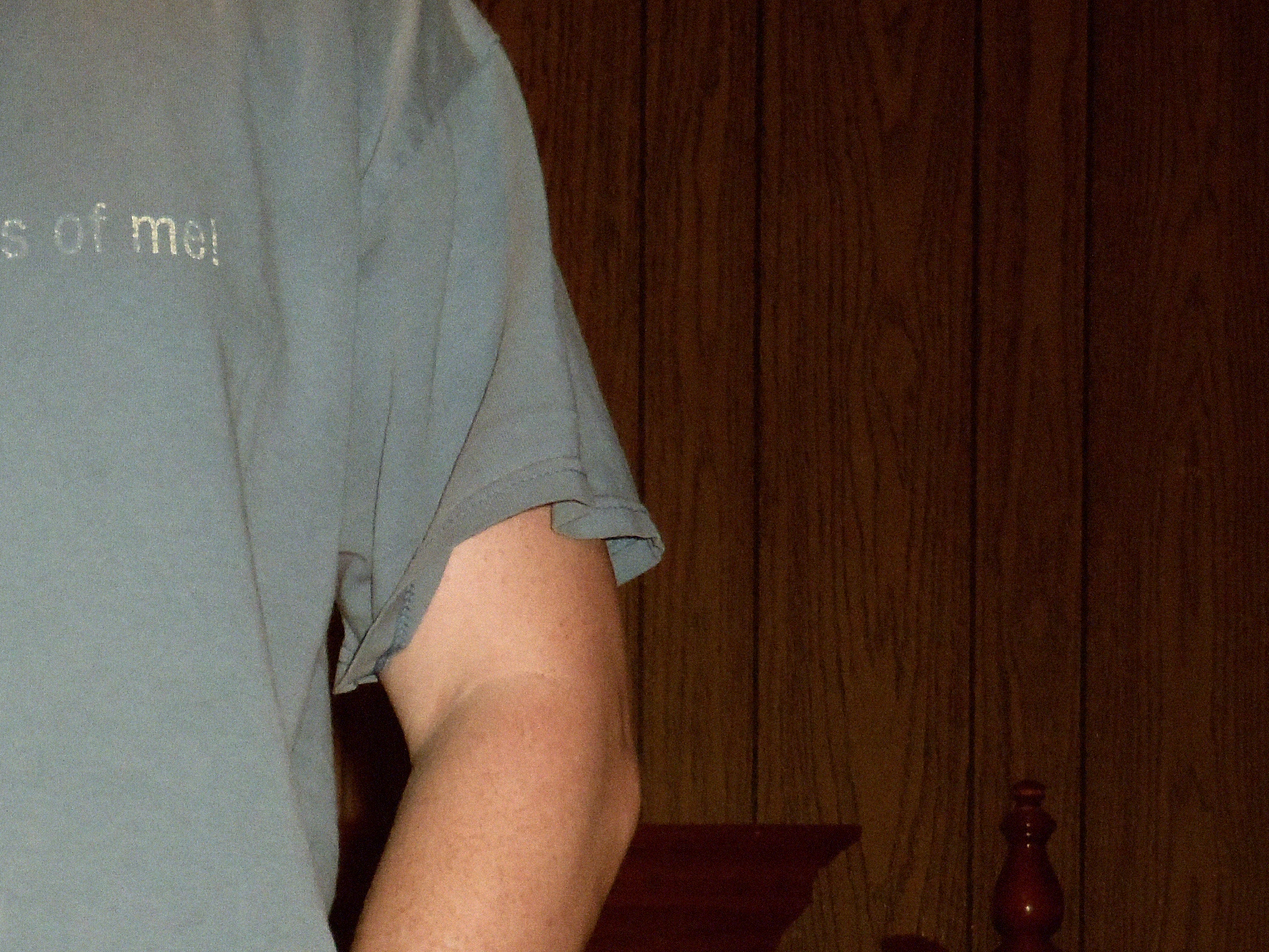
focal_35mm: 104
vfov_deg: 14.0
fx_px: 3813
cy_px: 985
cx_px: -43
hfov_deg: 18.3
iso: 160
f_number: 4.6
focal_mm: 8.7
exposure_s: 1/40
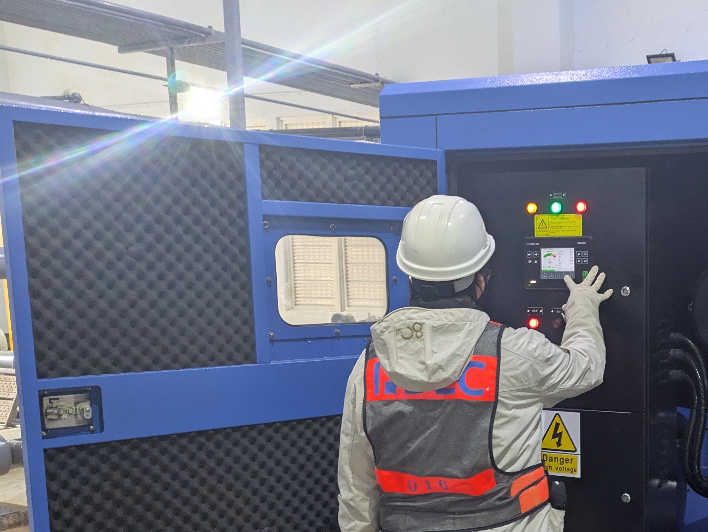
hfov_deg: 36.4
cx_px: 603
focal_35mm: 50
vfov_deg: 28.3
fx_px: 1023
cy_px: 452
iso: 200
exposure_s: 1/30
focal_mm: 5.43
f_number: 1.89
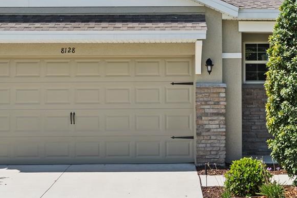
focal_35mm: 62
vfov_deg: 21.7
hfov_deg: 32.2
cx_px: 147
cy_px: 120
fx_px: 514
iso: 100
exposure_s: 1/60
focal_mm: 15
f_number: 8
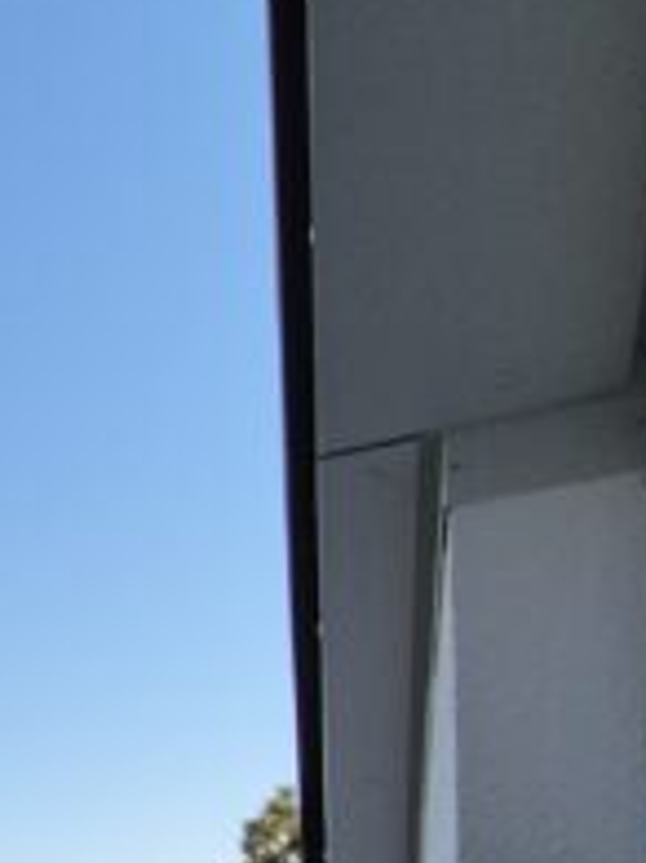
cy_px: 1252
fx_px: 1495
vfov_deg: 25.4
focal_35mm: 60
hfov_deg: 16.9
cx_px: -701
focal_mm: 2.2
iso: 100
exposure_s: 1/1996
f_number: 2.2
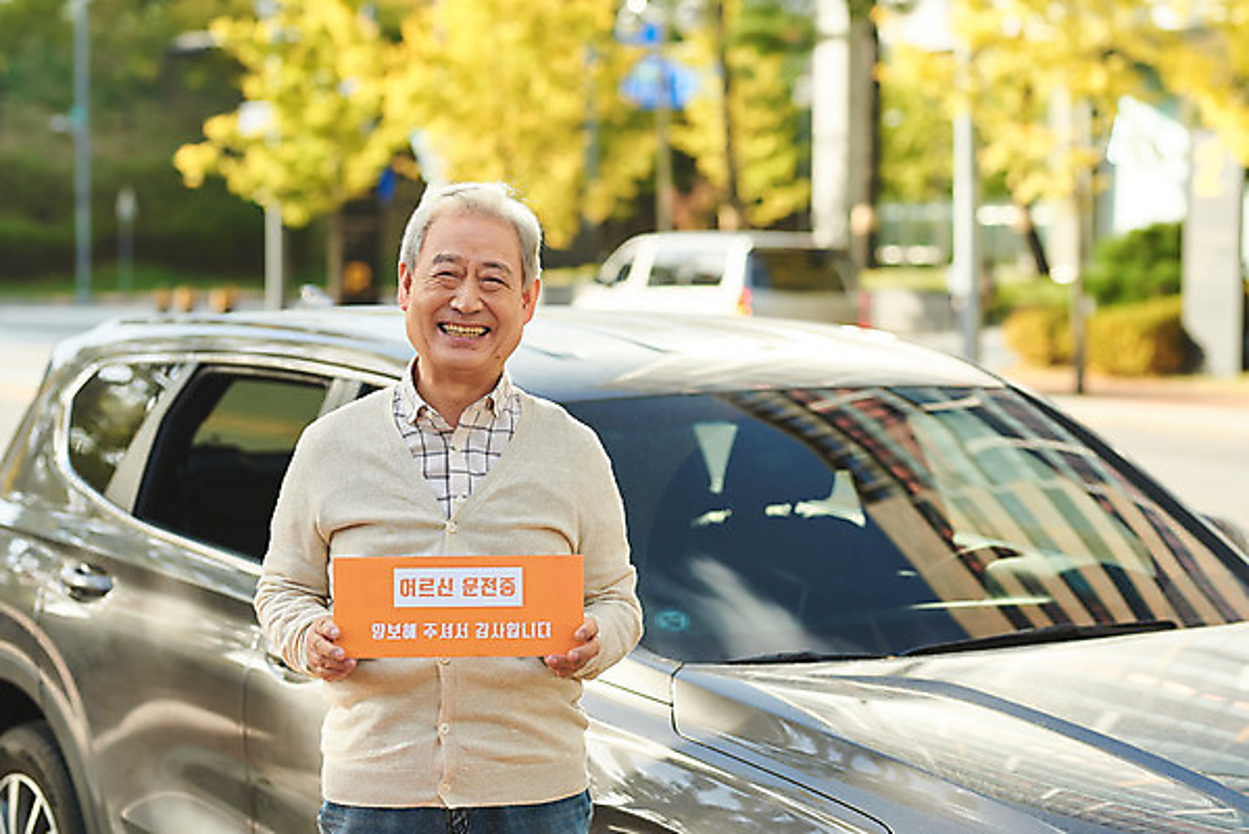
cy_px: 417
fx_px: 2950
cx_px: 624
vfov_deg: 16.1
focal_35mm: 85
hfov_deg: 23.9
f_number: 2.8
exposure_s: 1/2000
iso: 400
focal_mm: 85
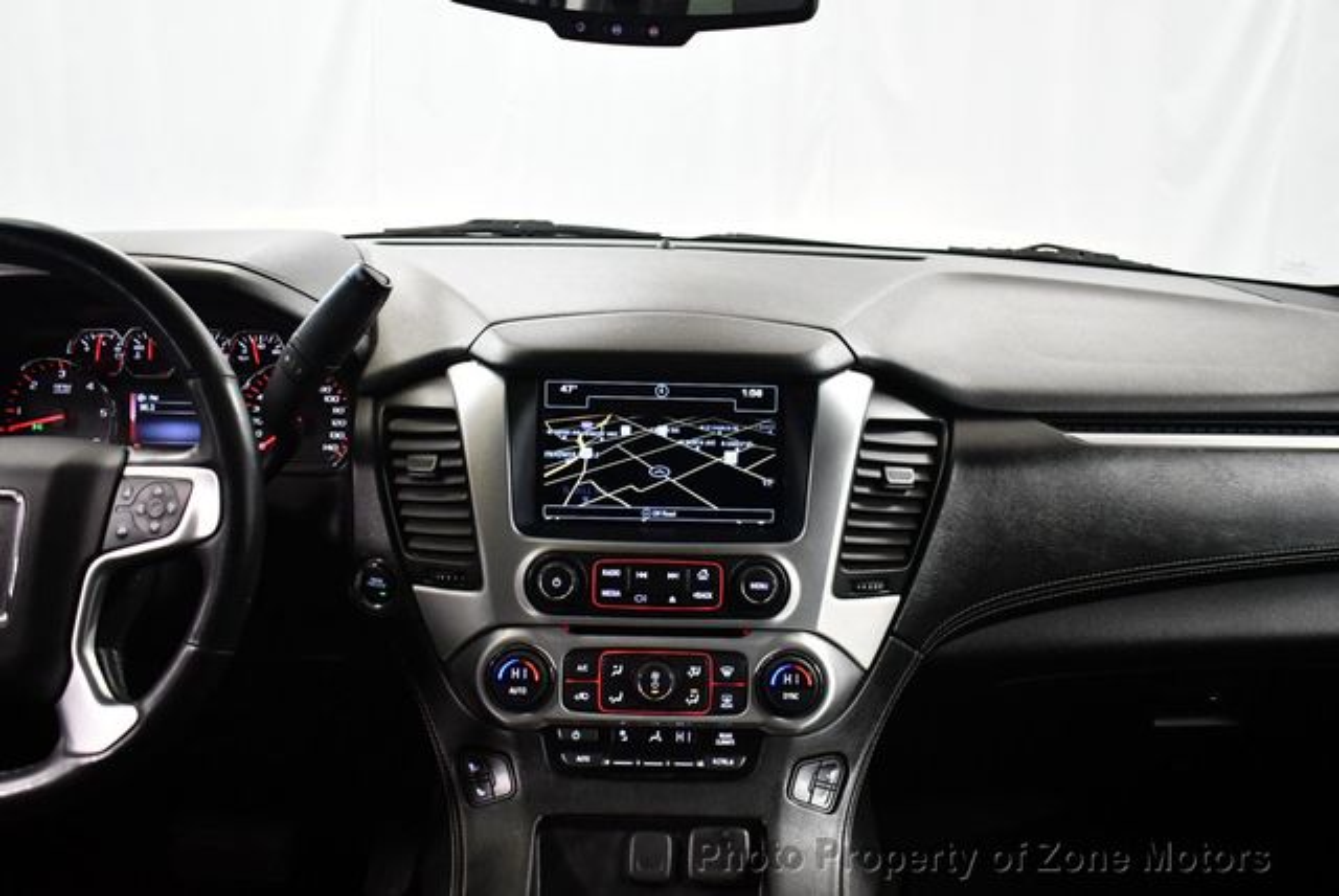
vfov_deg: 36.9
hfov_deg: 53.1
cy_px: 448
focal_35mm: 36
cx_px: 670
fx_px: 1340
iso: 3200
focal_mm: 18
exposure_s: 1/100
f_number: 3.5
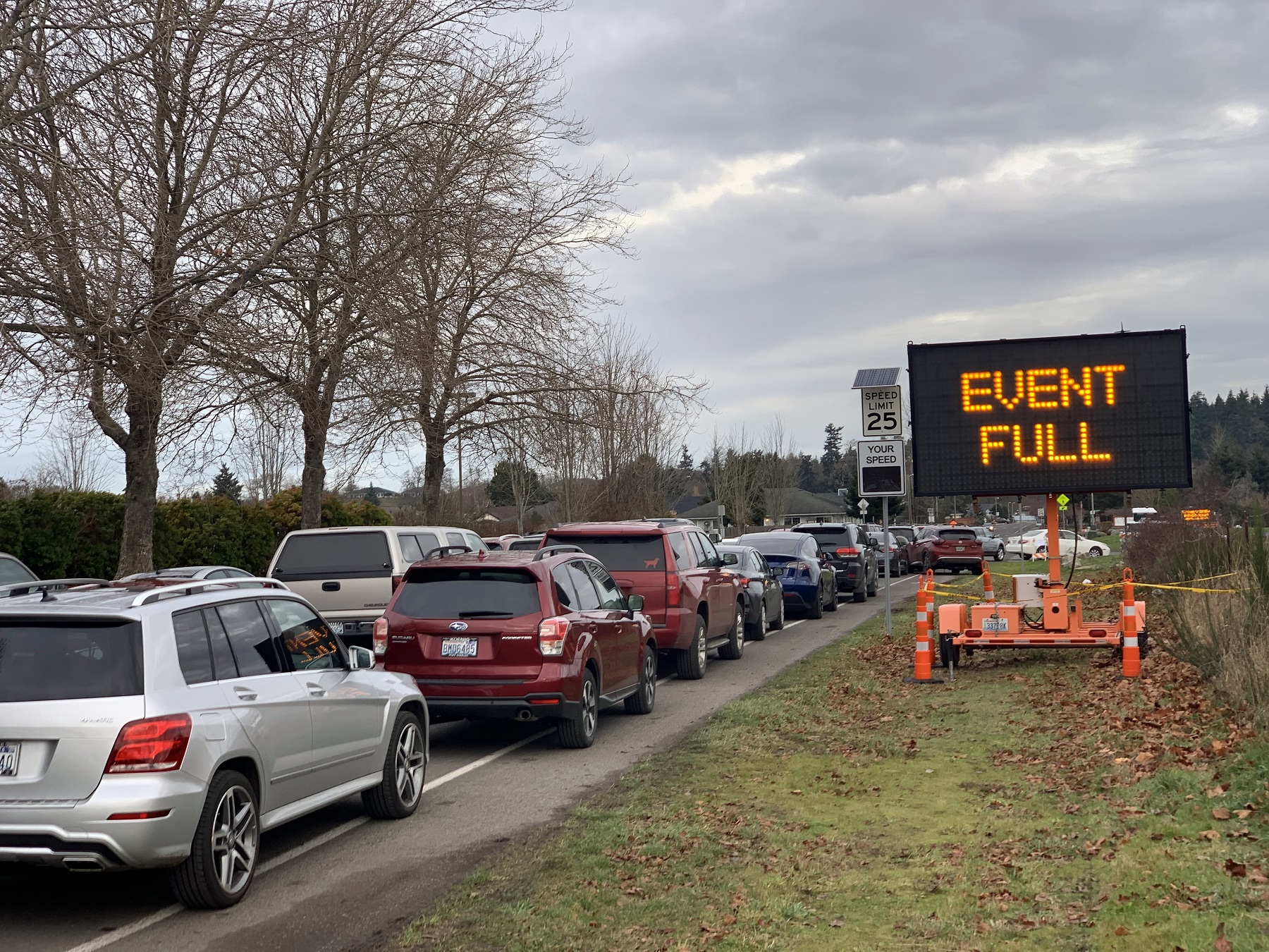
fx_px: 1906
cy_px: 476
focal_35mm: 52
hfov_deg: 36.8
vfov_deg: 28.0
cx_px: 634
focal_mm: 6
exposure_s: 1/59
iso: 16
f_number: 2.4
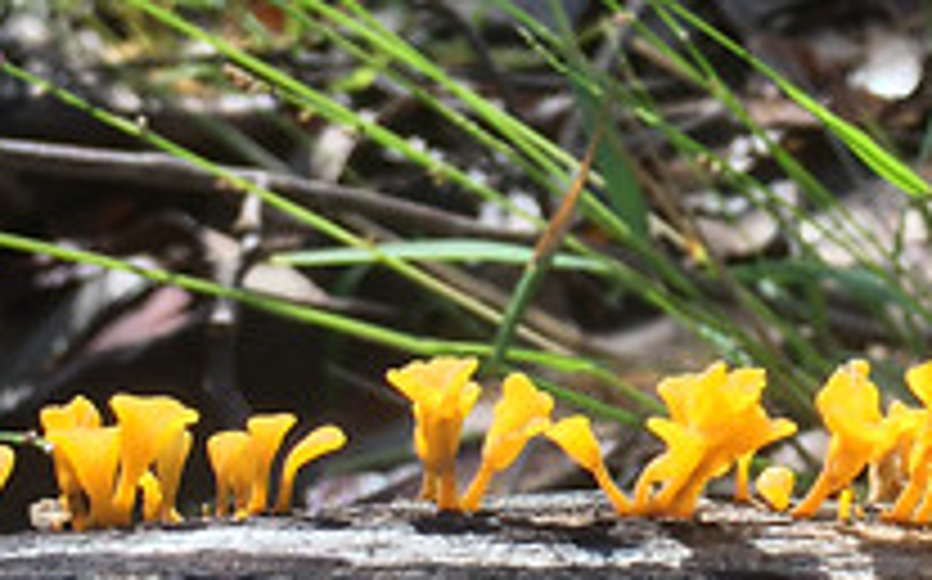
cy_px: -117
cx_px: 797
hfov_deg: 21.5
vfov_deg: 13.4
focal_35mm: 95
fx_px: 2411
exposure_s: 1/150
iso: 32
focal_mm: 4.15
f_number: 2.2
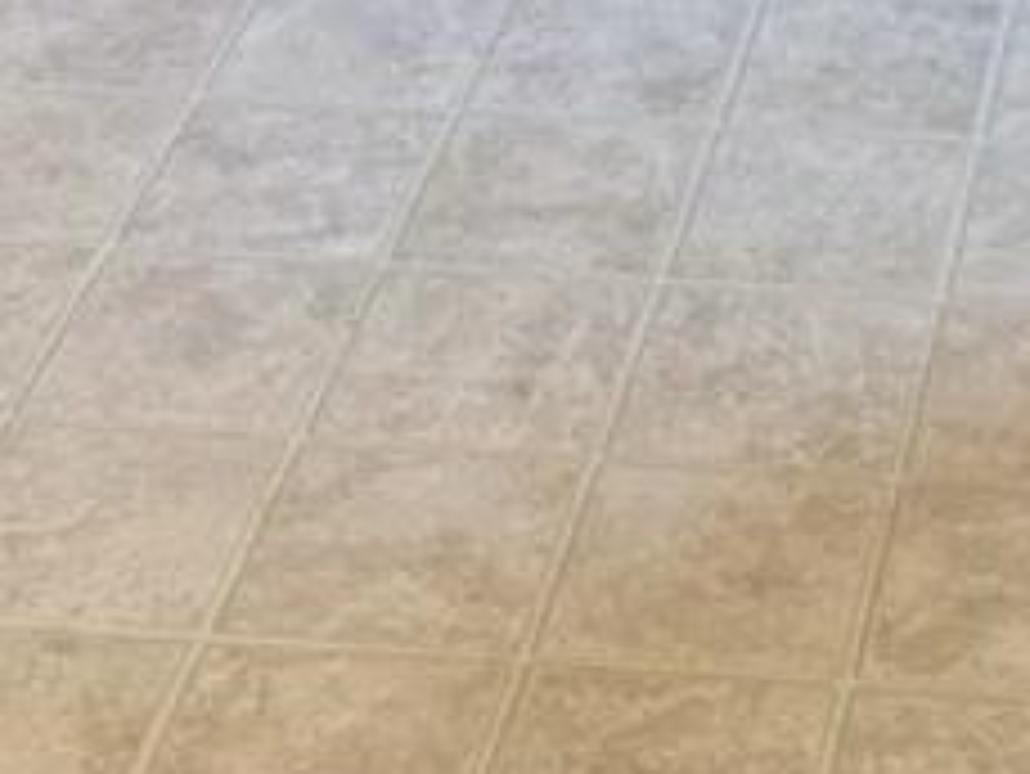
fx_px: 3989
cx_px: 1219
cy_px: -1339
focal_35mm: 134
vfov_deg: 9.4
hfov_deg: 14.3
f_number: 1.78
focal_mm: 6.76
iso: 64
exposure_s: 1/120
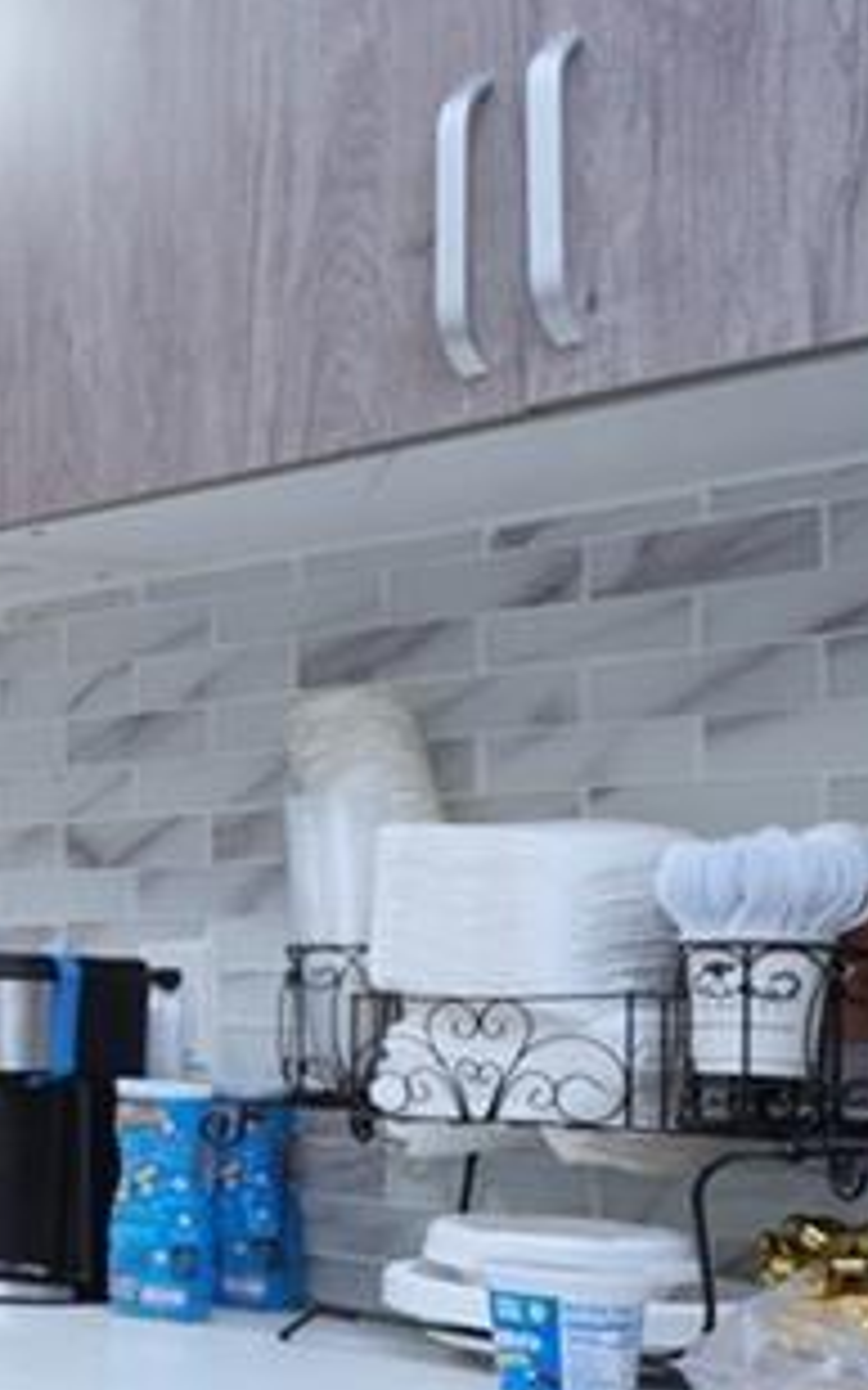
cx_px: -1156
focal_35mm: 56
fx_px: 2109
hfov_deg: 15.1
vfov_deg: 36.1
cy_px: 918
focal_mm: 11
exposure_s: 1/40
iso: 100
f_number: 2.2
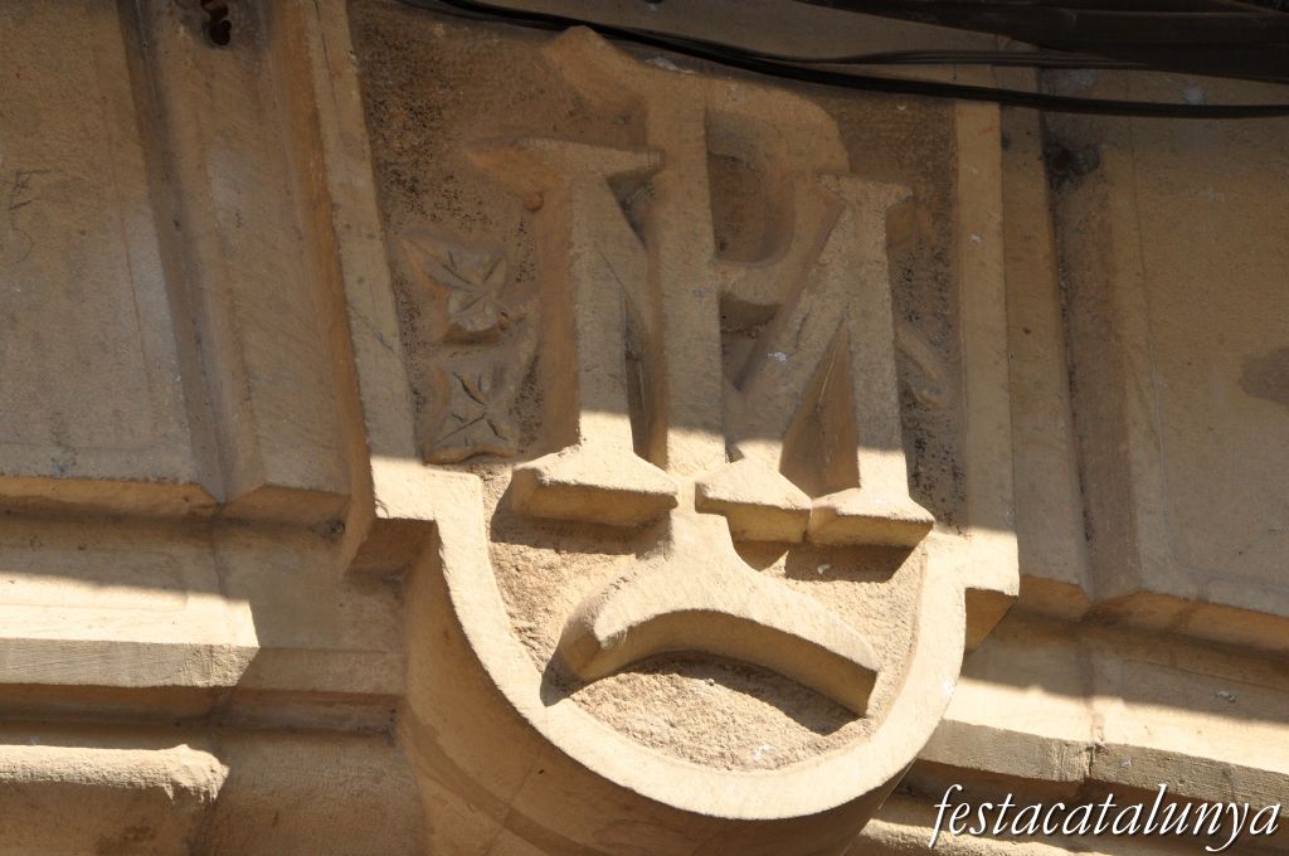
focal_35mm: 255
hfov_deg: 8.1
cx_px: 644
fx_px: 9119
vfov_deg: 5.4
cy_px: 428
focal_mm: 170
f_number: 14
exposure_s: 1/200
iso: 500
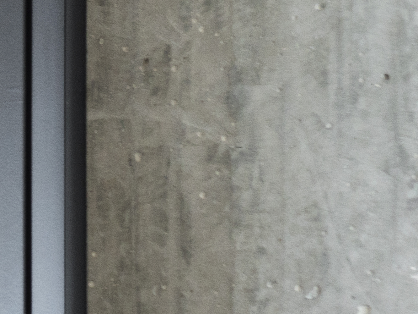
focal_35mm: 306
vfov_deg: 4.8
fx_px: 3695
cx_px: -641
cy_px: 601
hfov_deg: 6.2
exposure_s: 1/250
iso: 500
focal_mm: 53
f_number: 2.8
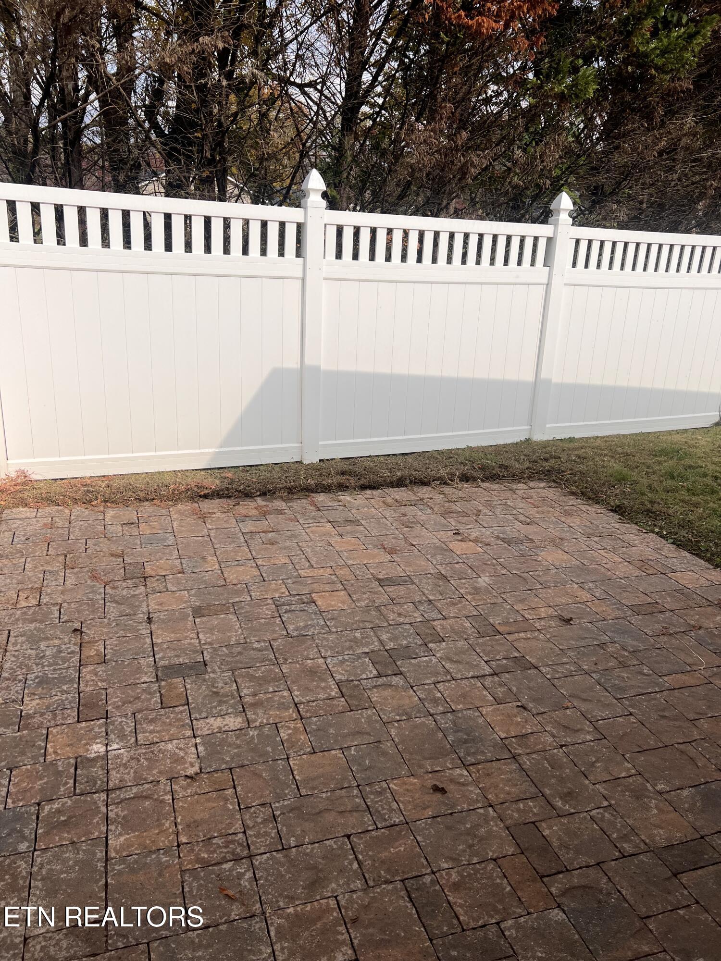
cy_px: 480
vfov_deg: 67.3
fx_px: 722
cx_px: 360
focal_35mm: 26
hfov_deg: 53.1
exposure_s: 1/3968
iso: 50
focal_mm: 5.7
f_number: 1.5
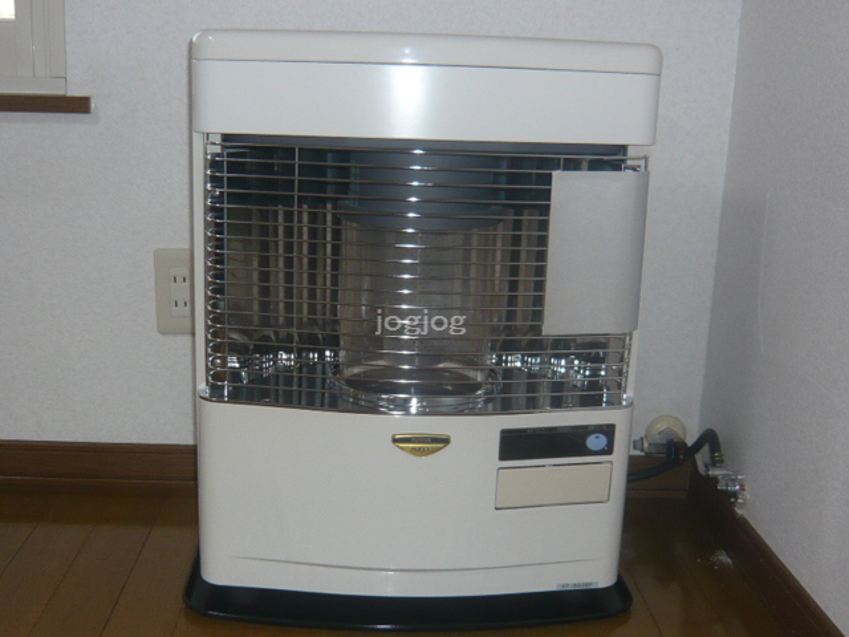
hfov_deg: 45.8
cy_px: 318
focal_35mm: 41
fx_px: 1006
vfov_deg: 35.1
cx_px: 424
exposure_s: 1/30
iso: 100
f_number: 2.8
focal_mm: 4.6
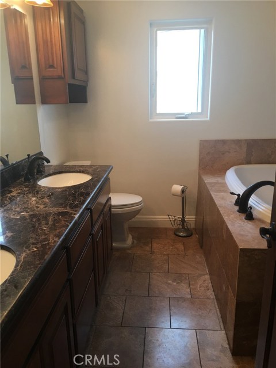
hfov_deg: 48.2
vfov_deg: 61.7
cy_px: 184
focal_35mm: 29
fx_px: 308
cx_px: 138
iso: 40
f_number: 2.2
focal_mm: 4.15
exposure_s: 1/33
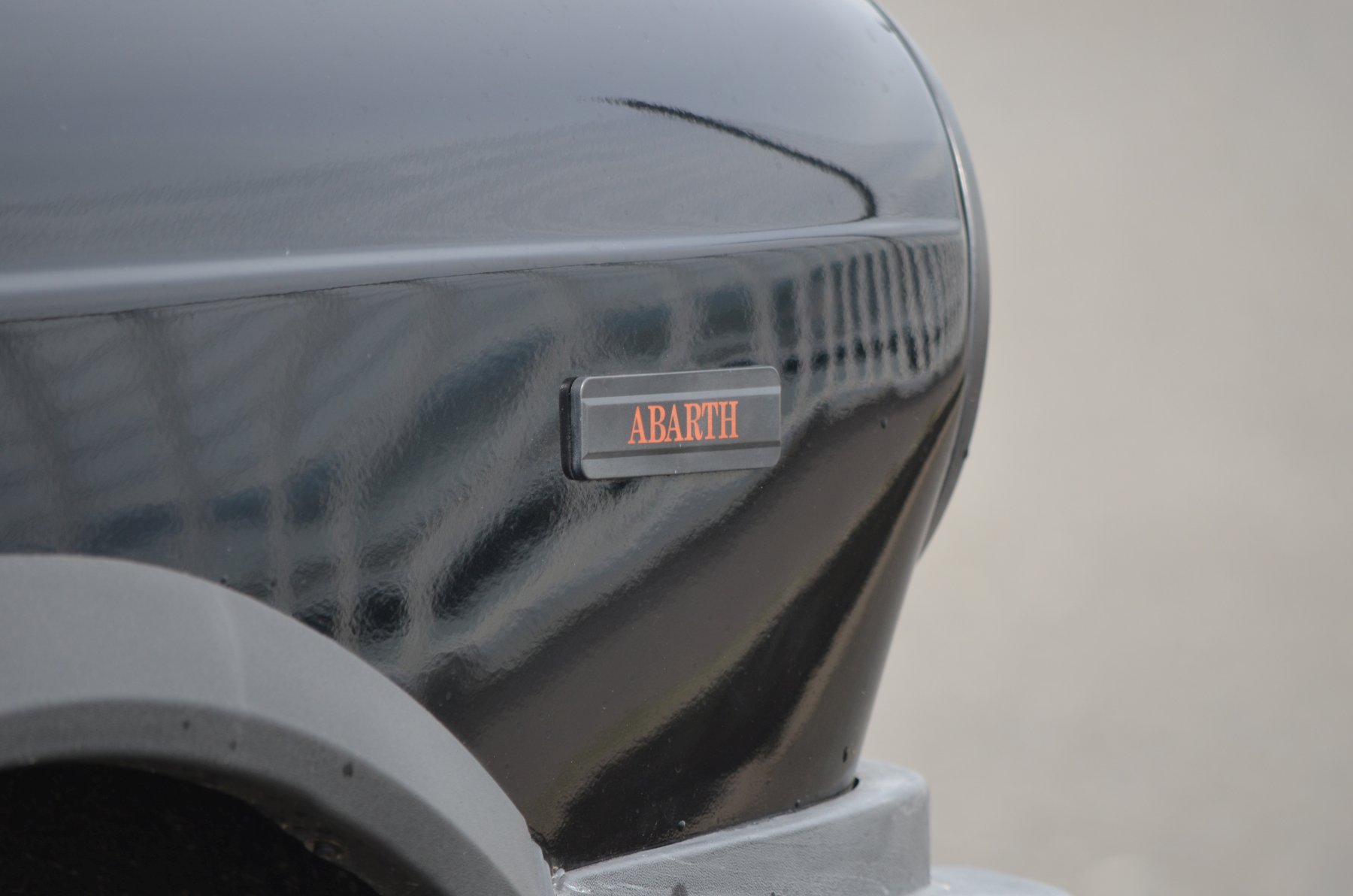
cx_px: 676
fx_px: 16877
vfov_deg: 3.0
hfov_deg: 4.6
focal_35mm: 450
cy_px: 448
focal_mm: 300
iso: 360
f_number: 5.6
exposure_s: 1/500
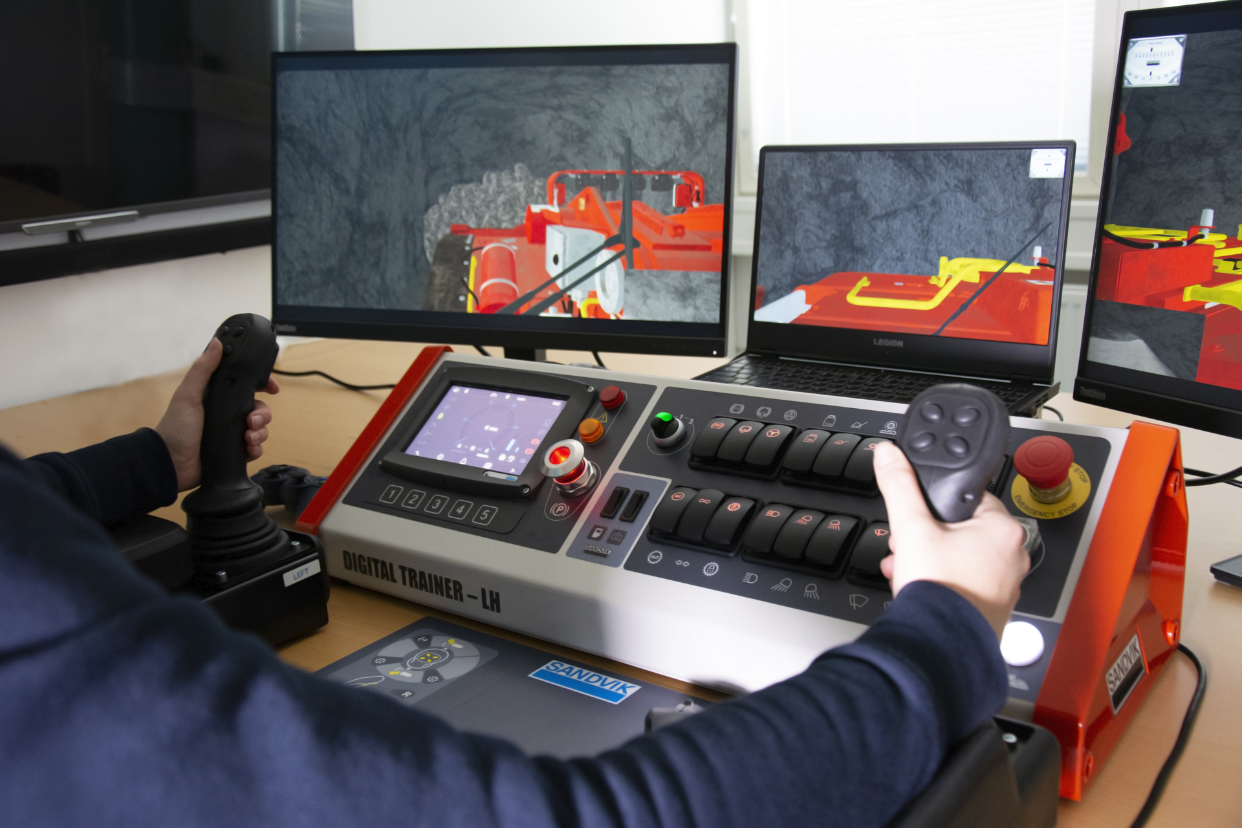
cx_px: 621
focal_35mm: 36
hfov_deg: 53.1
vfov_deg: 36.9
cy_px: 414
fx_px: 1242
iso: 1800
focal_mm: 24
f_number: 3.8
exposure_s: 1/30
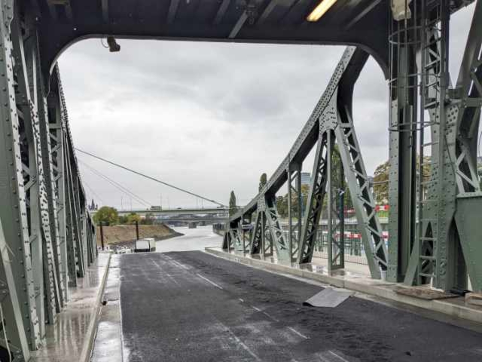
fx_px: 376
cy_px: 181
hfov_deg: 65.3
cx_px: 241
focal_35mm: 27
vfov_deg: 51.4
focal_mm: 4.4
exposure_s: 1/1304
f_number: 1.7
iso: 70
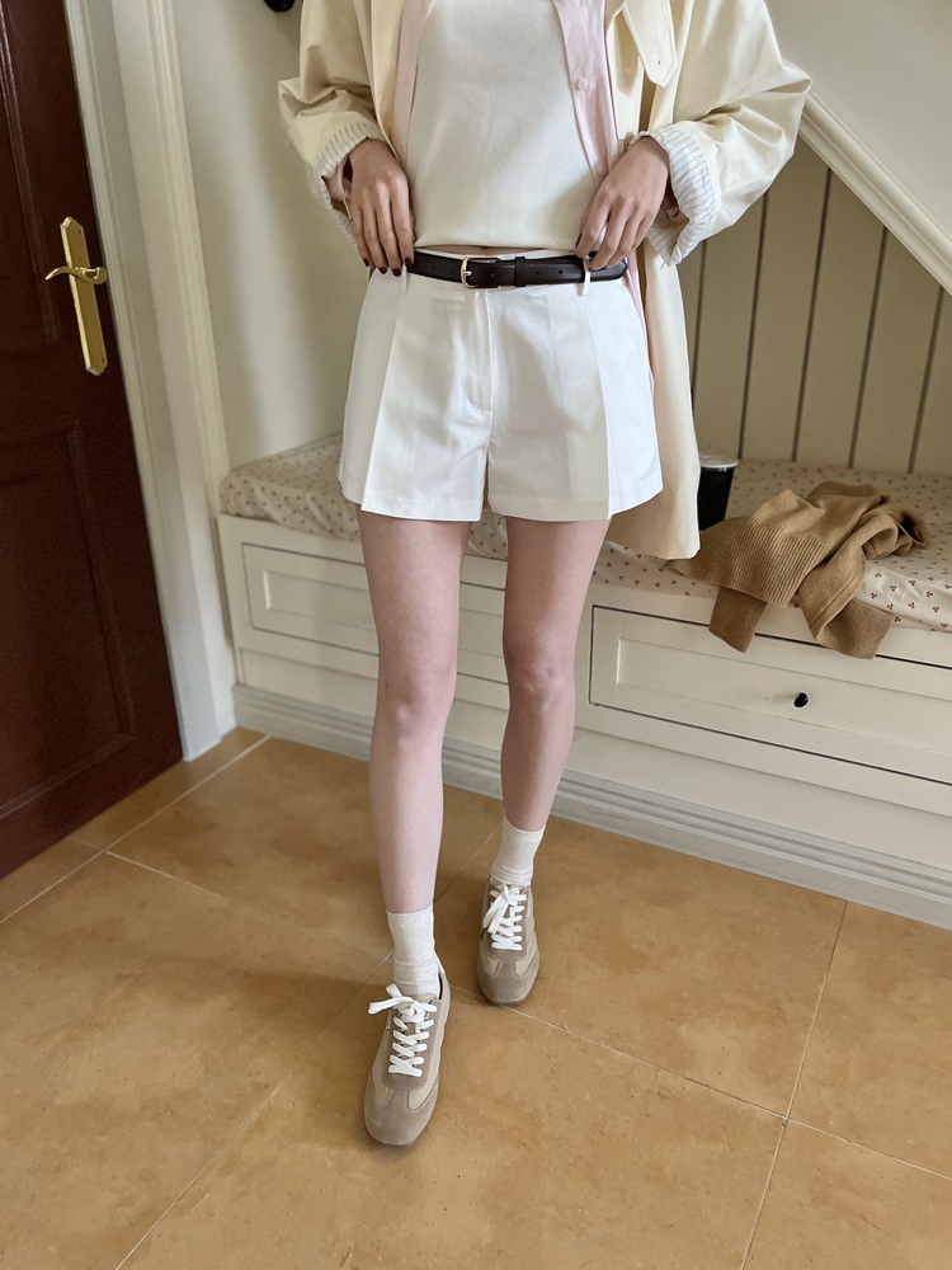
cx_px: 476
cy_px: 635
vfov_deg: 67.3
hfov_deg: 53.1
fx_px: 953
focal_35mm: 26
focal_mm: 5.1
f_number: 1.6
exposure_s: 1/60
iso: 400
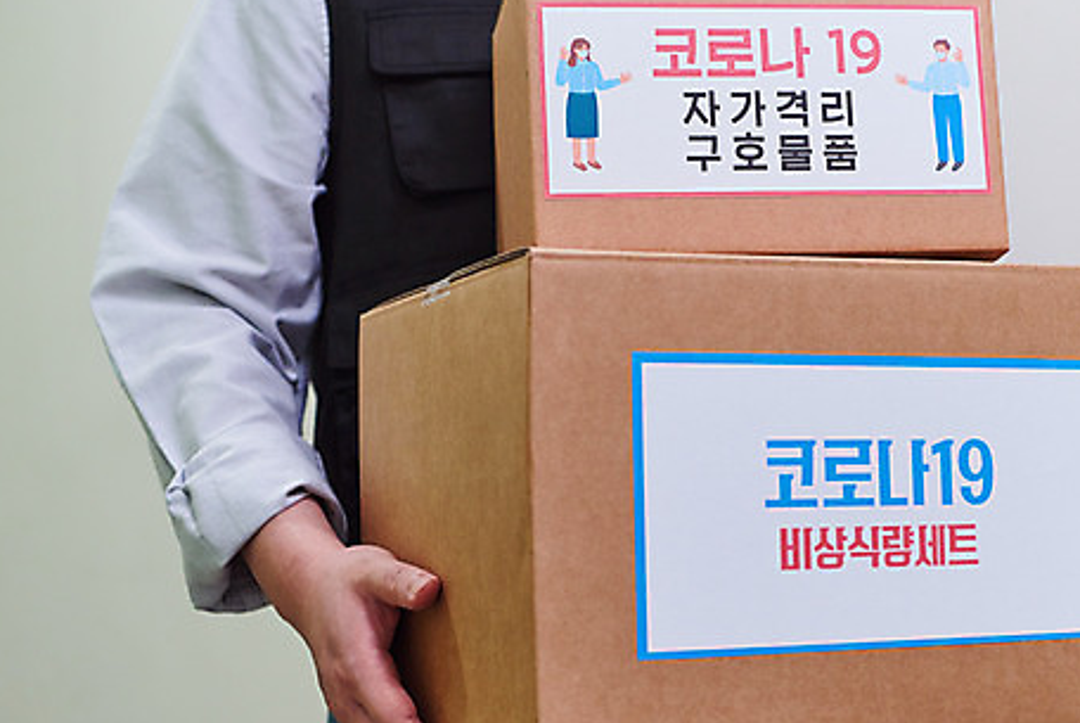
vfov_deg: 21.6
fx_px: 1892
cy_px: 327
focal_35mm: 63
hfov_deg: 31.7
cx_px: 686
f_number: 3.2
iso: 500
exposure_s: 1/125
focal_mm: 48
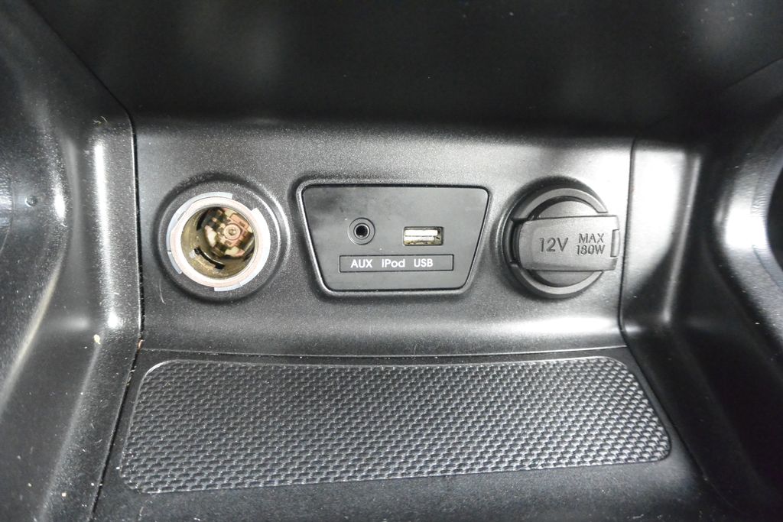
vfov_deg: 47.9
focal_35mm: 27
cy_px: 261
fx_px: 587
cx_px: 392
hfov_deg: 67.4
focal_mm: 10
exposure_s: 1/80
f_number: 3.5
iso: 3200
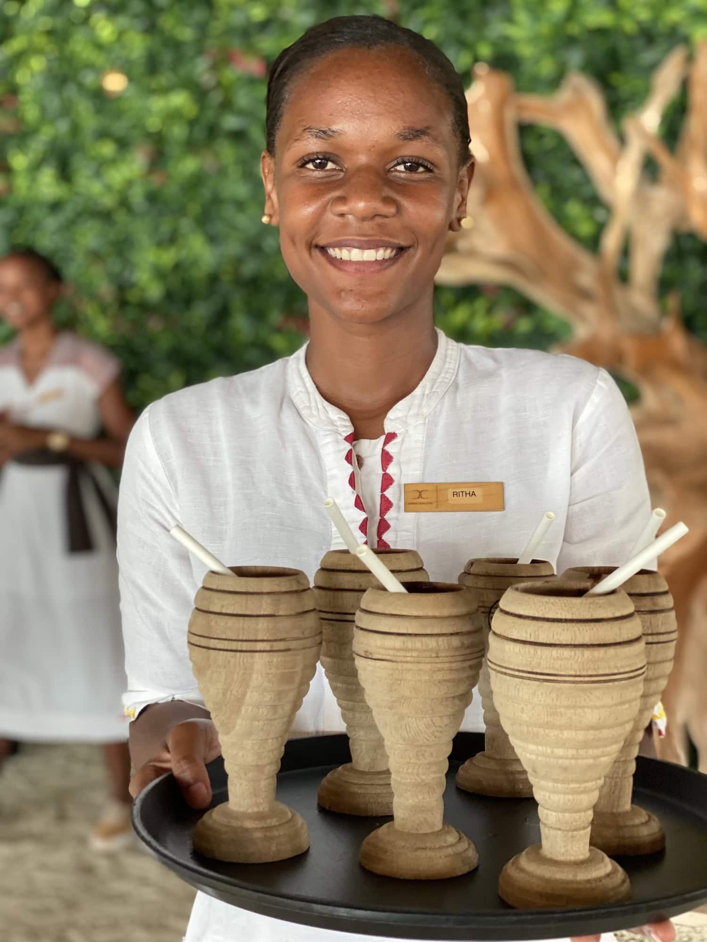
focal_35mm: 52
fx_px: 1416
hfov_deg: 28.0
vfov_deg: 36.8
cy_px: 471
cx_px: 354
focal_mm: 6
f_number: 2
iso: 250
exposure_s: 1/40
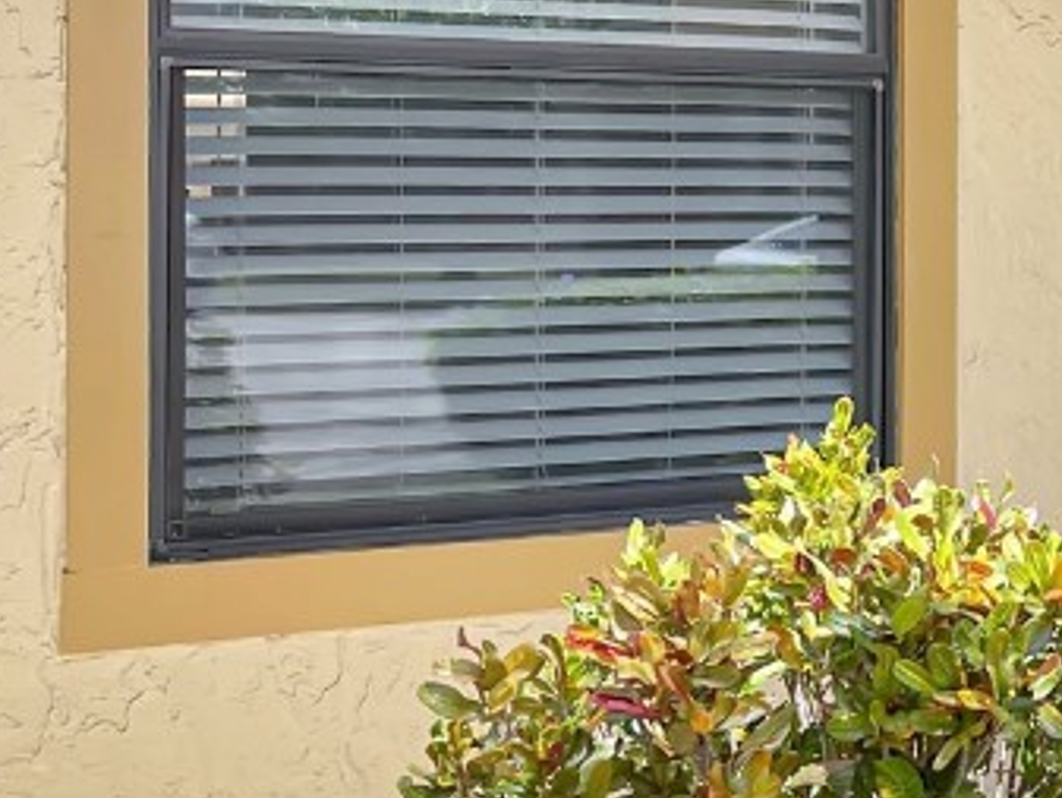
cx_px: 1368
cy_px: 432
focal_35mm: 76
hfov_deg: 22.9
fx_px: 2332
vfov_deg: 19.4
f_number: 1.6
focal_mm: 5.1
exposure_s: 1/1387
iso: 32
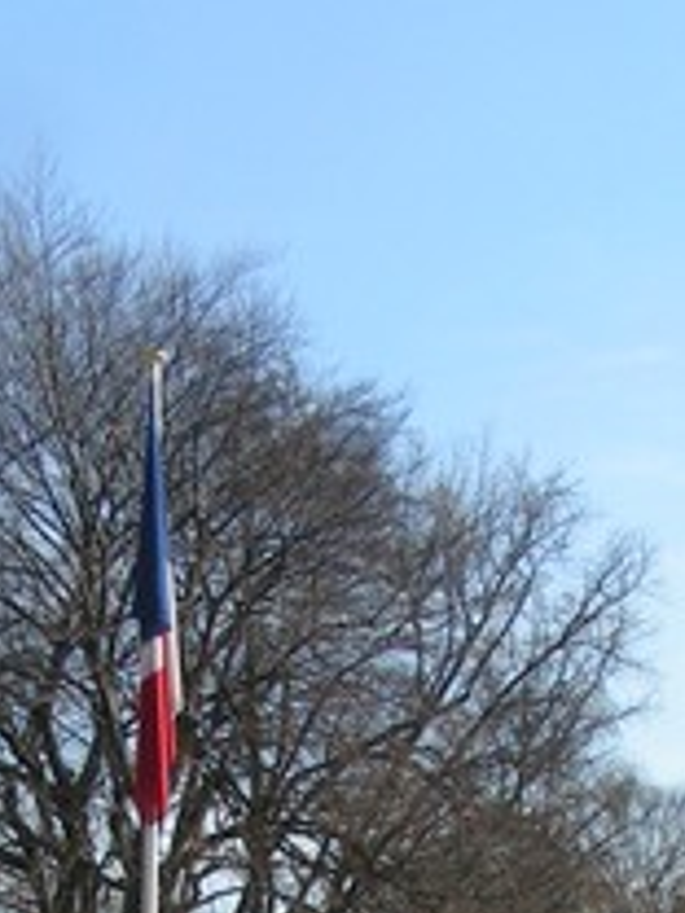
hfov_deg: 13.2
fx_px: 2955
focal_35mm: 112
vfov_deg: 16.7
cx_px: 334
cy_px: 1130
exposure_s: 1/250
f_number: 5.6
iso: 50
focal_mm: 5.8
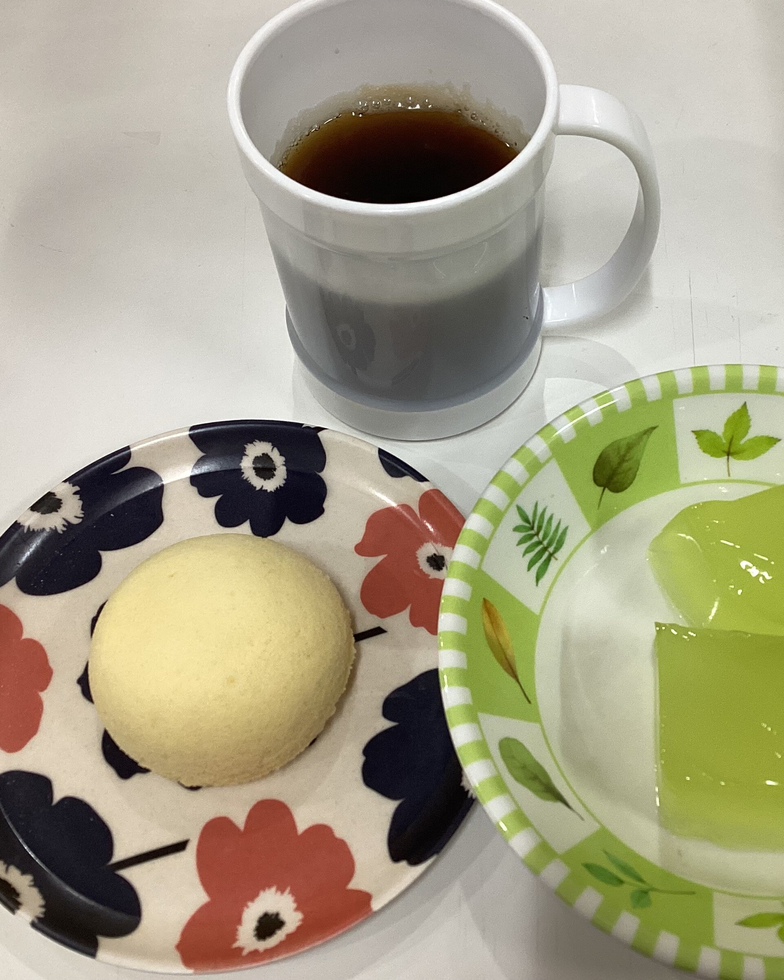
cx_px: 521
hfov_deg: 36.1
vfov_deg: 44.8
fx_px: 1189
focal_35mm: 41
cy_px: 483
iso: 80
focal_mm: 3.3
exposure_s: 1/60
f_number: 2.4
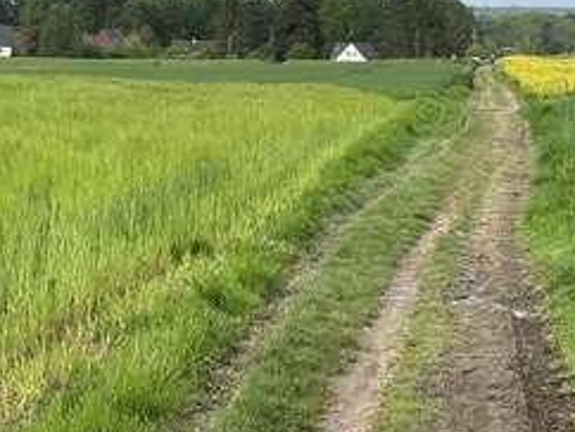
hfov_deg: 16.4
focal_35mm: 119
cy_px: 85
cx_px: 140
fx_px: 1979
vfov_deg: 12.4
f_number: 1.78
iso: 100
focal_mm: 6.86
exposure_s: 1/4566
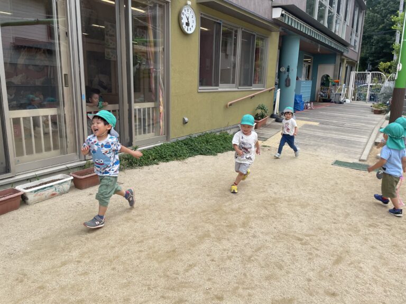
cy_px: 152
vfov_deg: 53.1
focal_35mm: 26
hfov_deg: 67.3
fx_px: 305
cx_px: 203
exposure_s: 1/1473
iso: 32
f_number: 1.6
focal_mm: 4.2
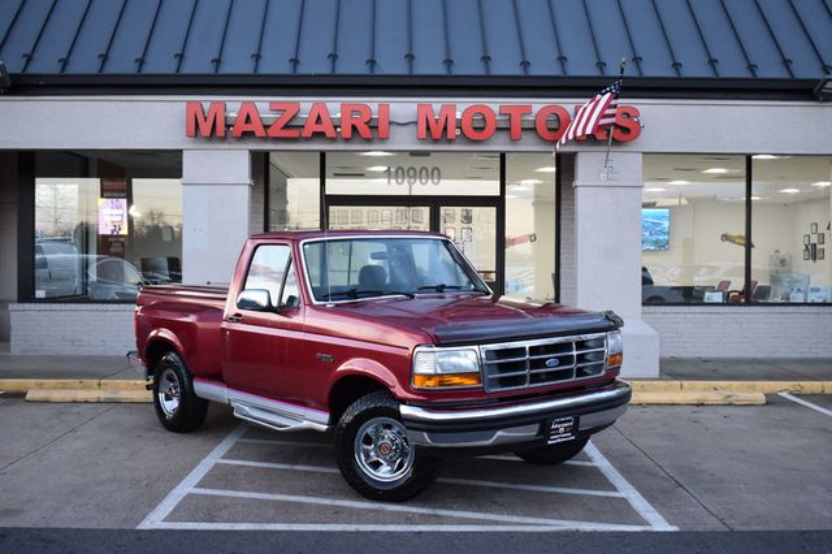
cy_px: 277
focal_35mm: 44
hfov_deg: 45.0
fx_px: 1005
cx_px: 416
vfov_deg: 30.8
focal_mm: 29
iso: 400
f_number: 4.5
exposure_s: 1/80
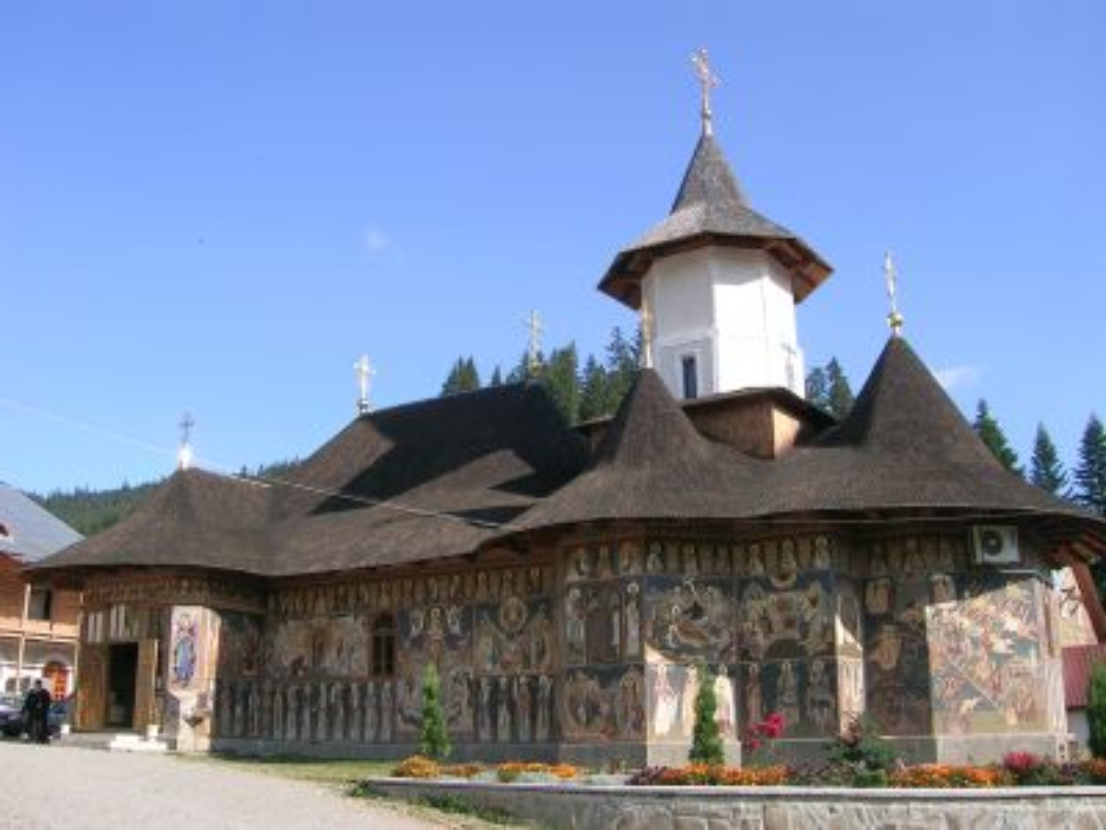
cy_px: 415
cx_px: 553
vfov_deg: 40.7
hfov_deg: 52.6
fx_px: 1118
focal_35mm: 35
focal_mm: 5.4
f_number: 4.8
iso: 50
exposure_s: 1/292
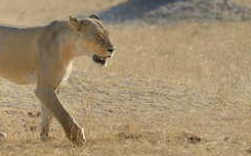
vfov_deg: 2.7
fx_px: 3351
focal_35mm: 490
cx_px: 55
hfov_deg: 4.3
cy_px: 31
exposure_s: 1/2000
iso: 400
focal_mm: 280
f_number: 5.6
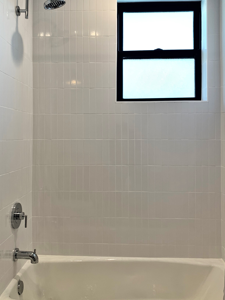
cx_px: 105
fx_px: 277
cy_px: 135
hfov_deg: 44.1
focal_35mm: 32
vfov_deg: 56.7
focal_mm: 4.25
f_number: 1.8
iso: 50
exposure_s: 1/120
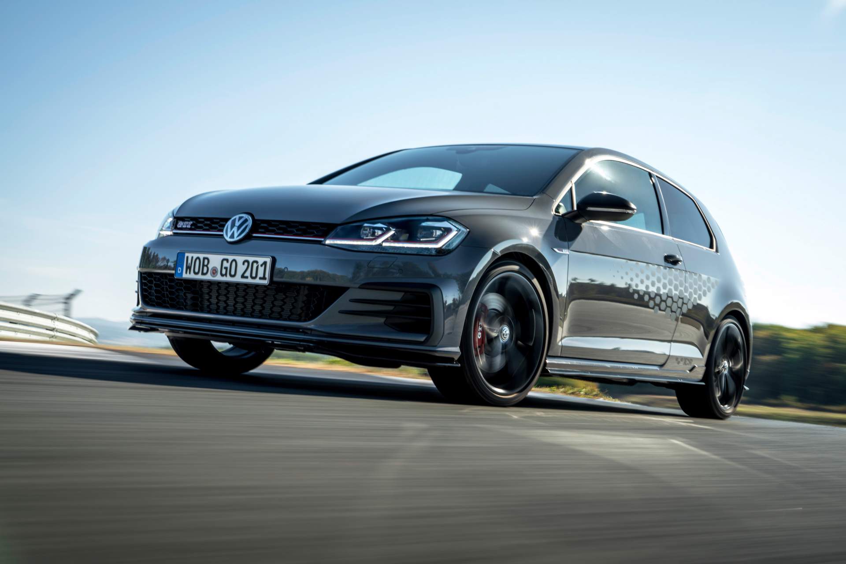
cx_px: 423
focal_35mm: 51
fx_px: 1198
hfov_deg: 38.9
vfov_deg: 26.5
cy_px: 282
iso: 50
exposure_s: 1/20
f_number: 11
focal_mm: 51
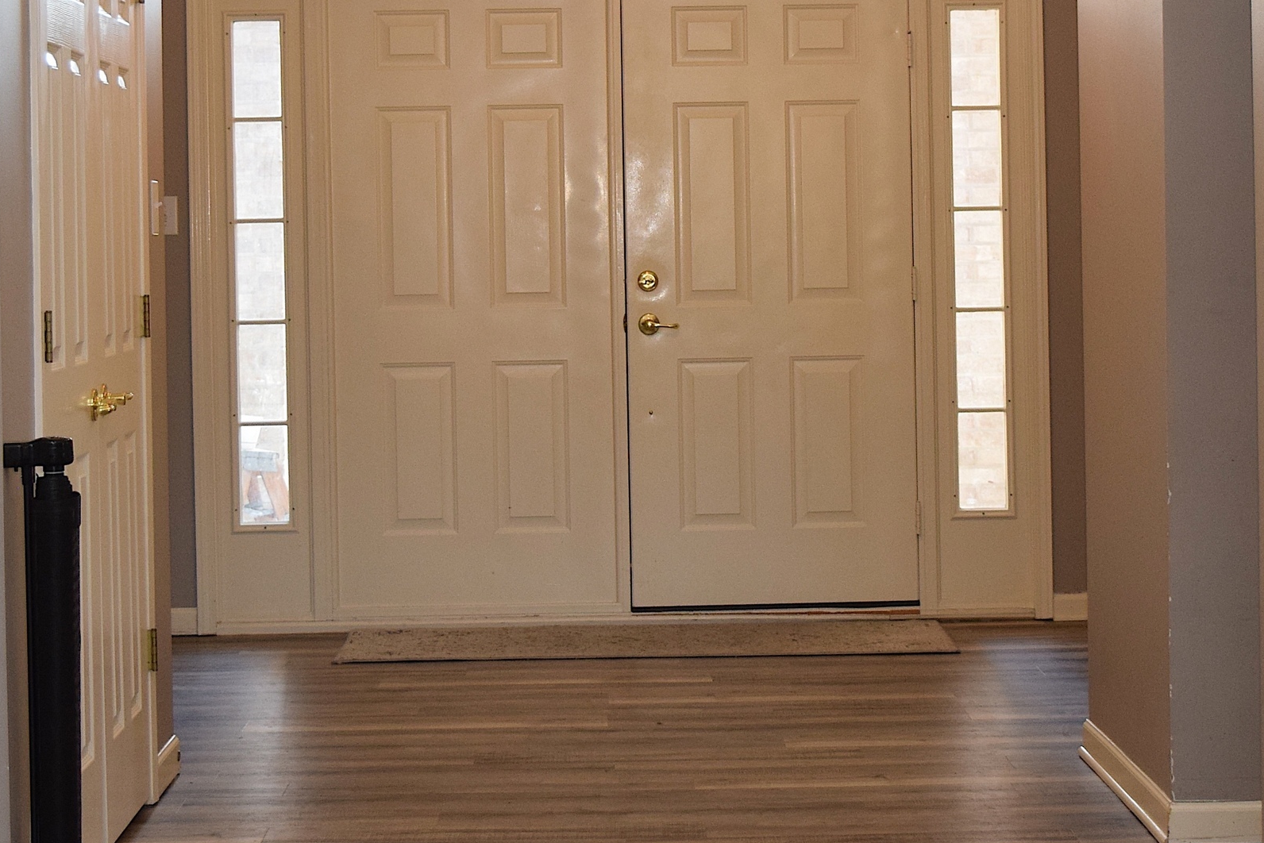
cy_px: 216
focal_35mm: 84
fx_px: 2948
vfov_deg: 16.2
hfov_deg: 24.2
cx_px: 695
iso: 800
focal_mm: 29
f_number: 5
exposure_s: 1/100
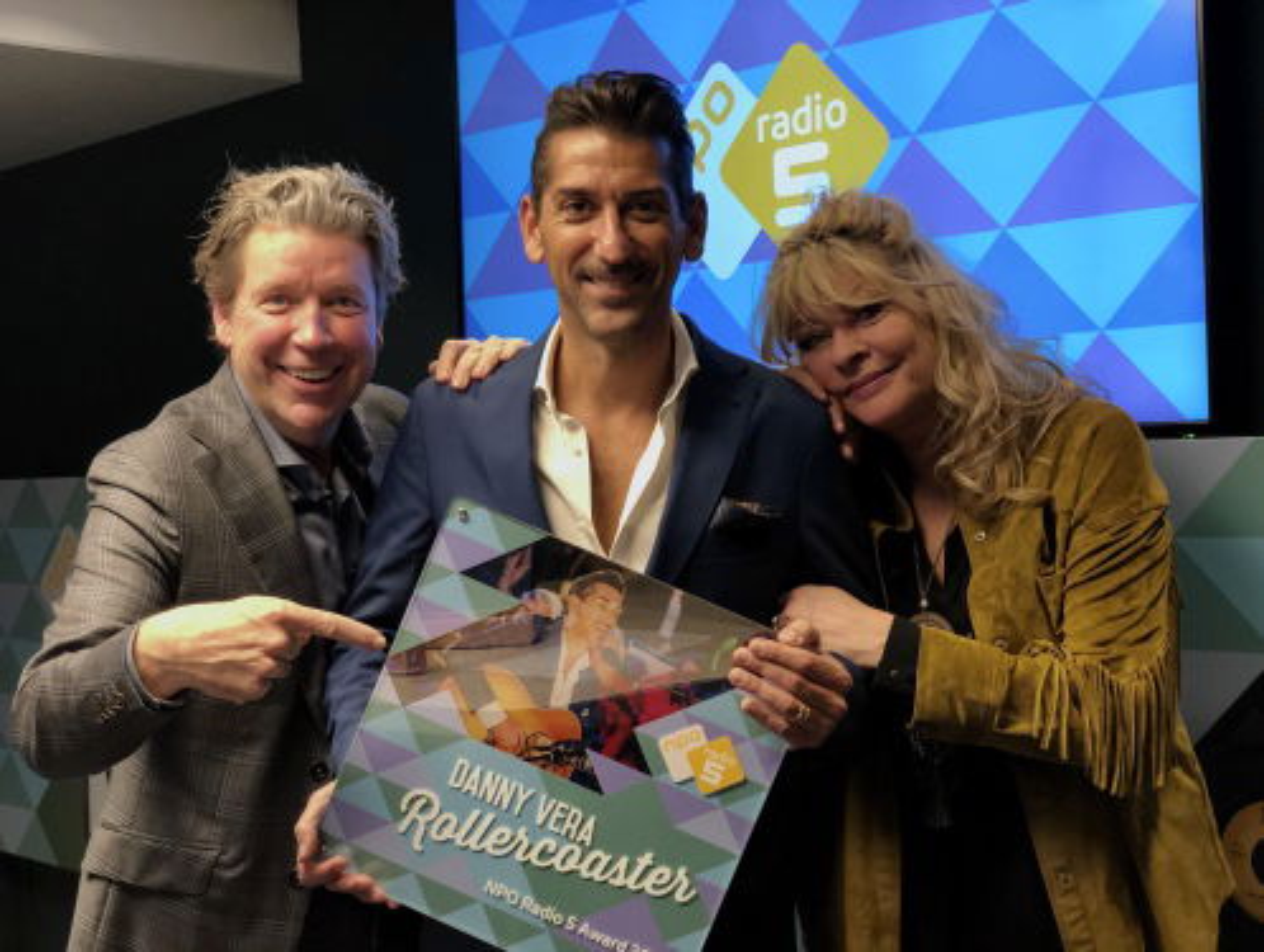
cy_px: 476
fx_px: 1902
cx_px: 632
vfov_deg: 28.1
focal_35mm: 52
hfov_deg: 36.8
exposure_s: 1/40
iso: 100
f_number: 2.4
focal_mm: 6
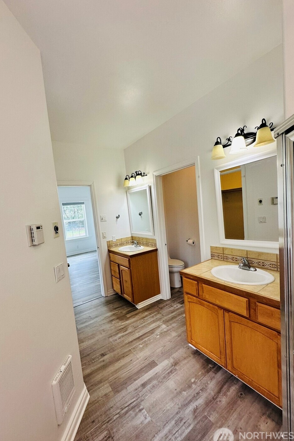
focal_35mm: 15
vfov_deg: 100.4
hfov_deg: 77.3
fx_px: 184
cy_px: 226
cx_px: 139
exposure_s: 1/120
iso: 100
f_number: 2.2
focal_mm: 2.22
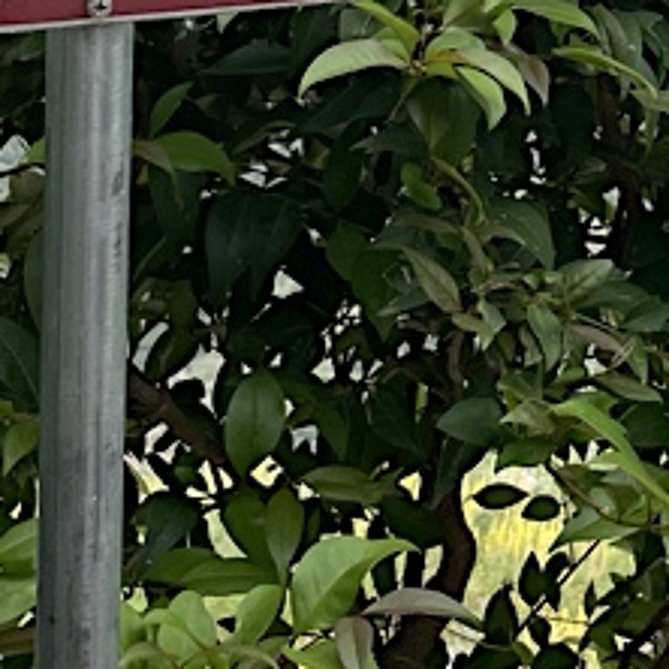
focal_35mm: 106
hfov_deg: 16.0
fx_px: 2318
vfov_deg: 15.6
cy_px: -217
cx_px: 705
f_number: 1.6
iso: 32
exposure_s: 1/698
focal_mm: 4.2
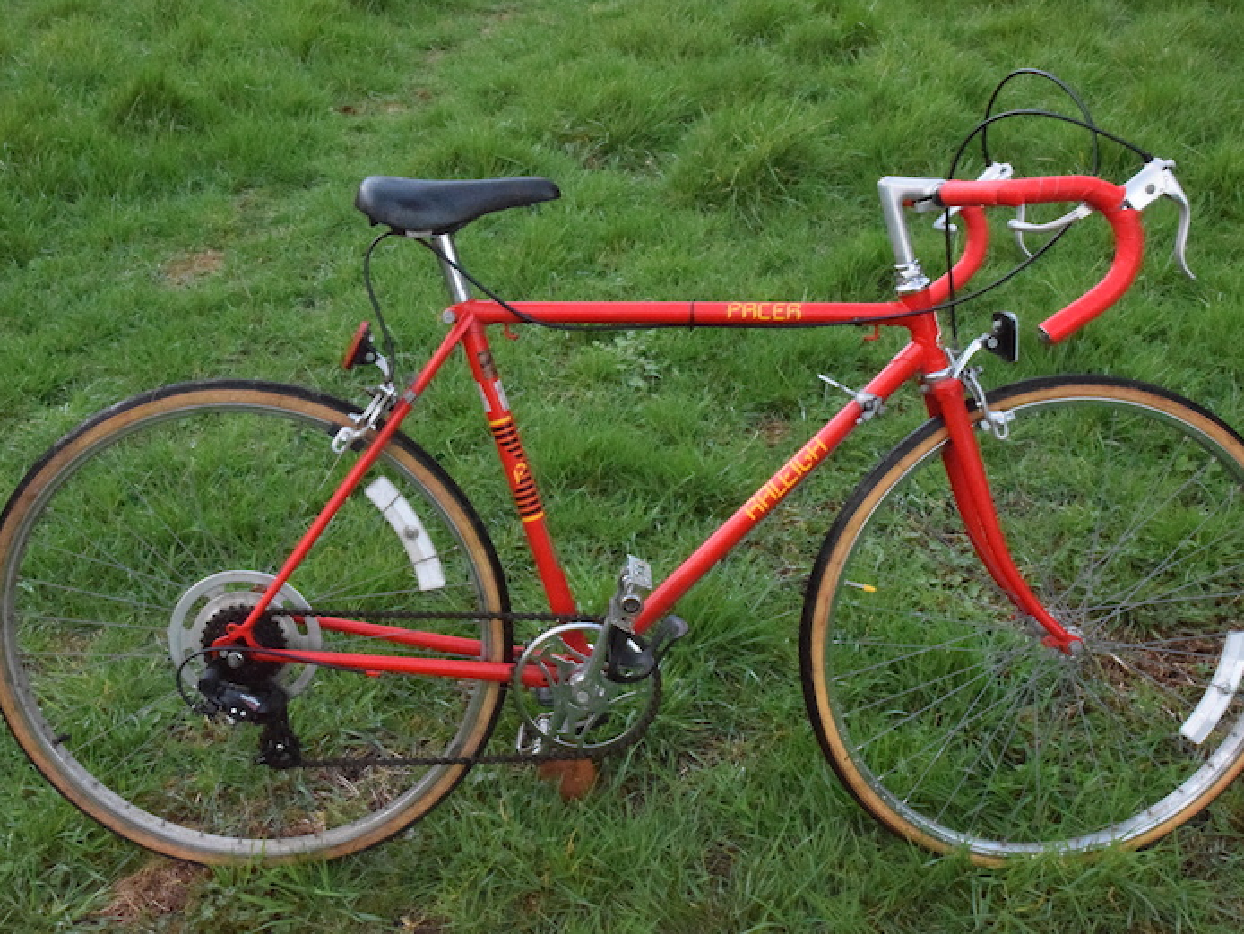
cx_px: 617
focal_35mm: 42
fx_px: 1494
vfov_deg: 34.7
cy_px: 469
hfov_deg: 45.2
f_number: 22
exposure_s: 1/15
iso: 12800
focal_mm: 25
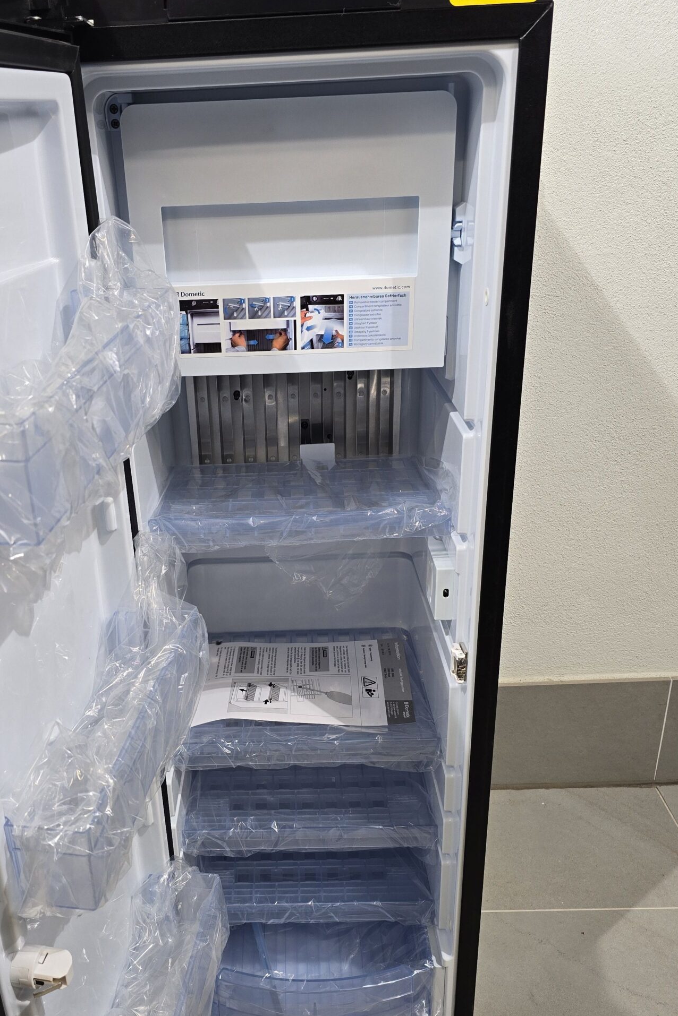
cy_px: 582
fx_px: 904
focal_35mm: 32
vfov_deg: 58.5
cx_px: 280
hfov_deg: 41.0
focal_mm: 6.3
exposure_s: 1/100
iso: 80
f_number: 1.7
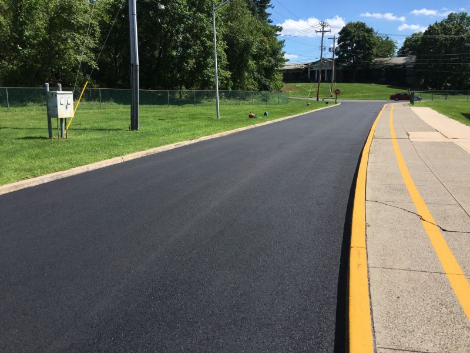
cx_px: 235
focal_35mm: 29
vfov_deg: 48.2
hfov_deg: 61.7
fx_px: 394
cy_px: 176
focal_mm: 4.15
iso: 25
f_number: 2.2
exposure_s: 1/1832
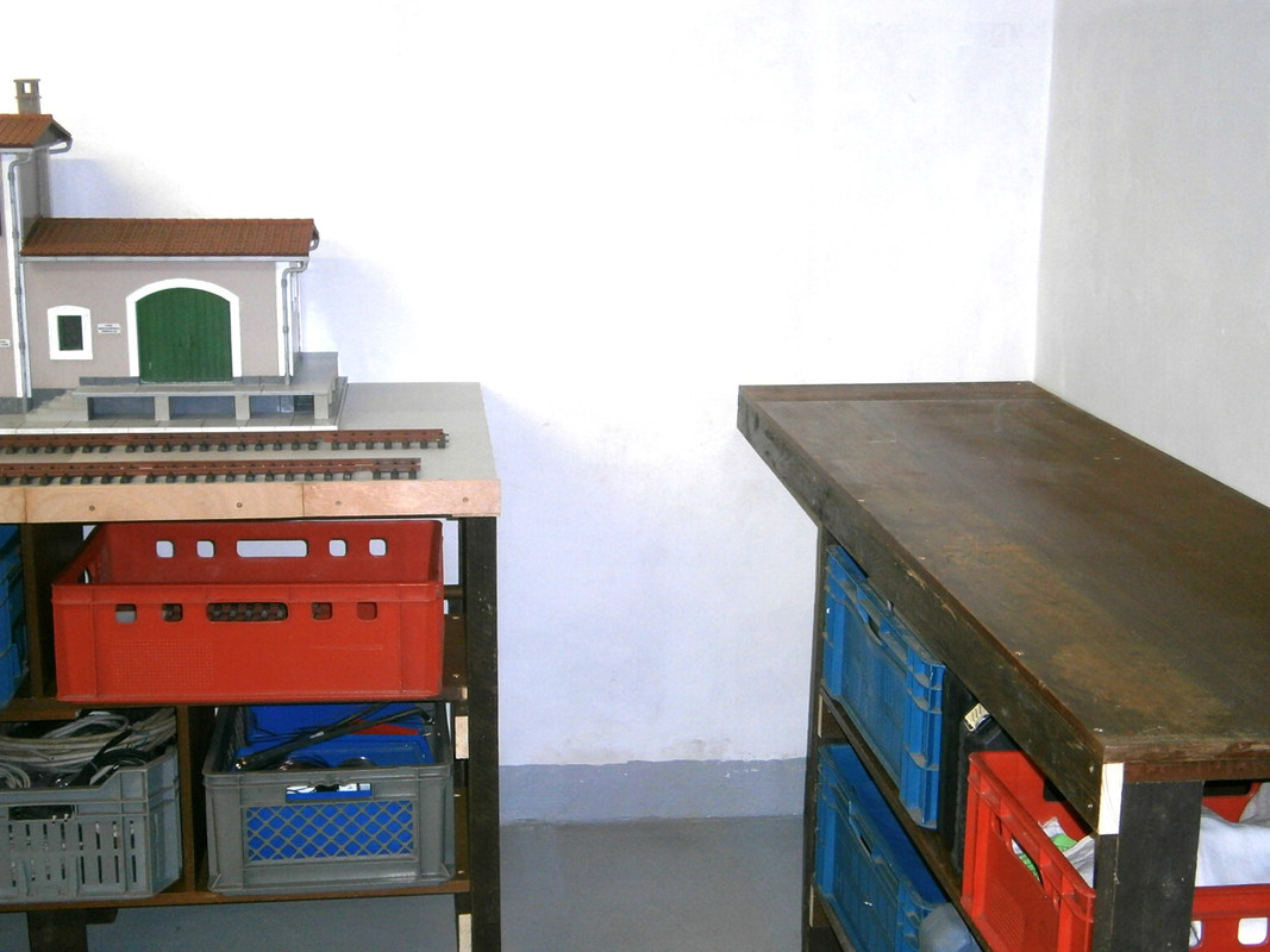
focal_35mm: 47
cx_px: 635
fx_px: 1724
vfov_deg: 30.9
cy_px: 476
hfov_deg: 40.4
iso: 160
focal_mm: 8.3
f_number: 3.4
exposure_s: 1/40
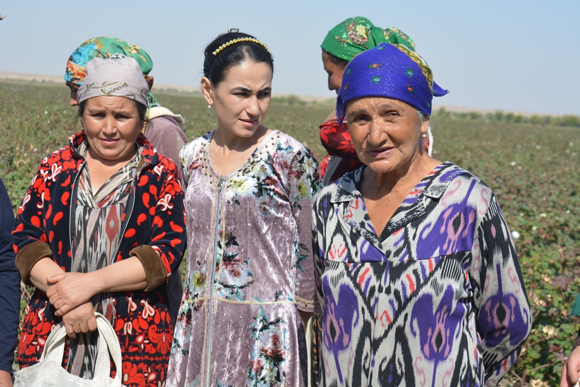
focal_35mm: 72
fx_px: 1160
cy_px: 194
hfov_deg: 28.1
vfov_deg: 18.9
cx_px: 290
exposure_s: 1/250
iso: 100
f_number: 8
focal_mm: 48
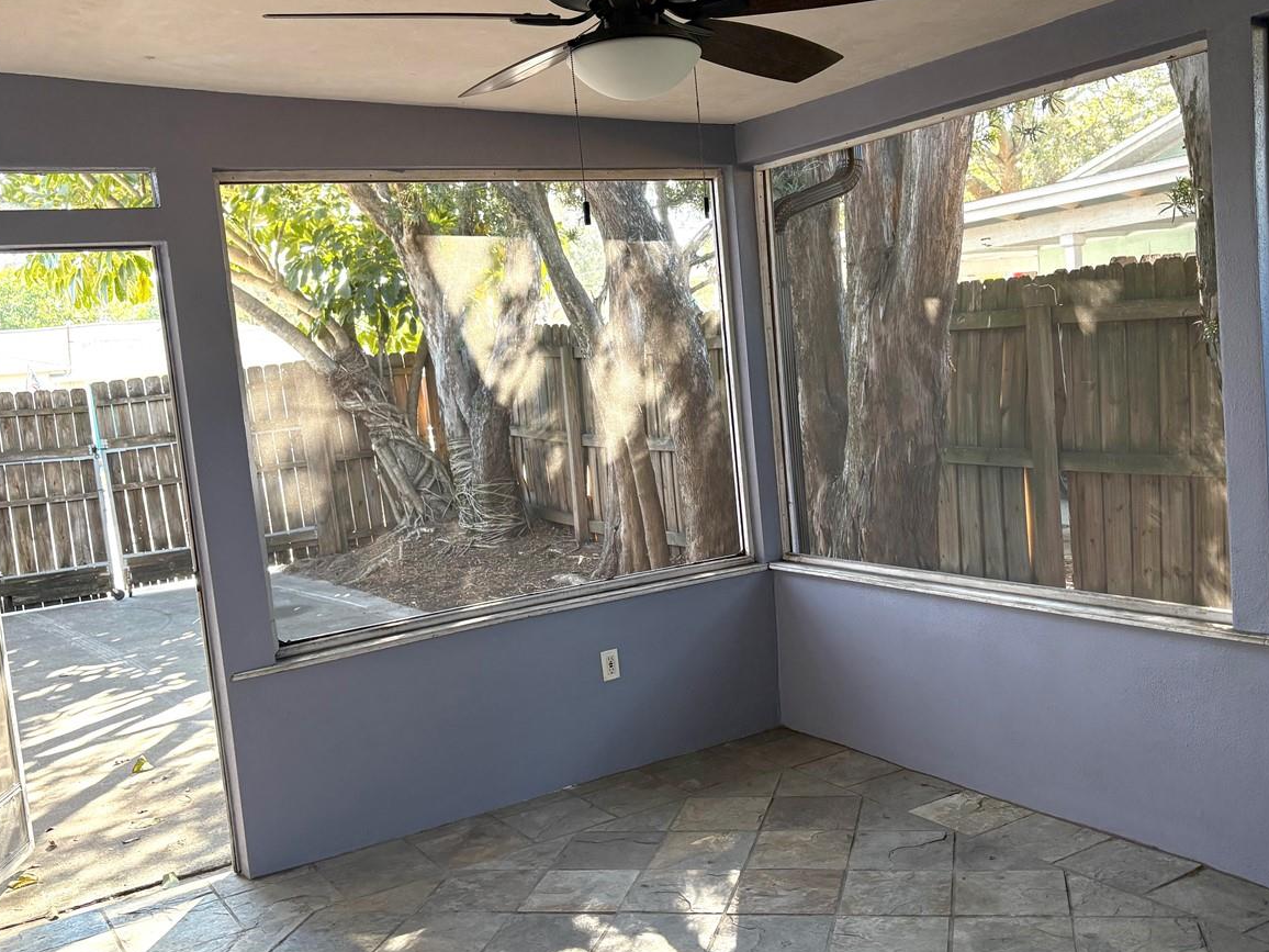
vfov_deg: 39.7
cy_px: 492
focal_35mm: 36
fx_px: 1320
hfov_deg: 51.3
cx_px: 686
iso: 125
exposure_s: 1/117
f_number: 1.6
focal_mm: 5.96
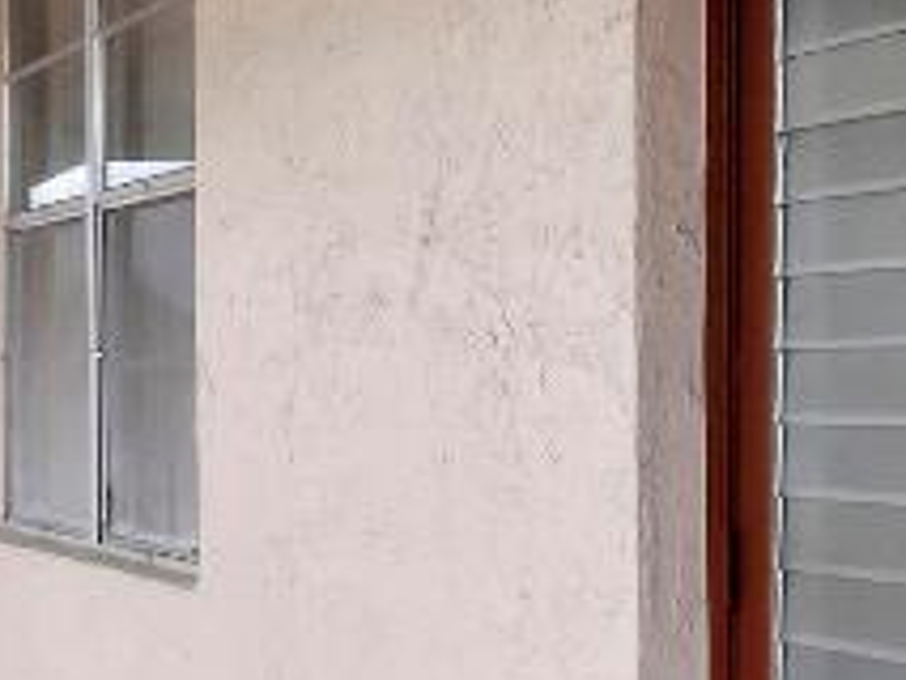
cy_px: 395
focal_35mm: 78
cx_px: 736
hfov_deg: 24.6
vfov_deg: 18.9
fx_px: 2043
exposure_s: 1/1250
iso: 500
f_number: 8
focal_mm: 10
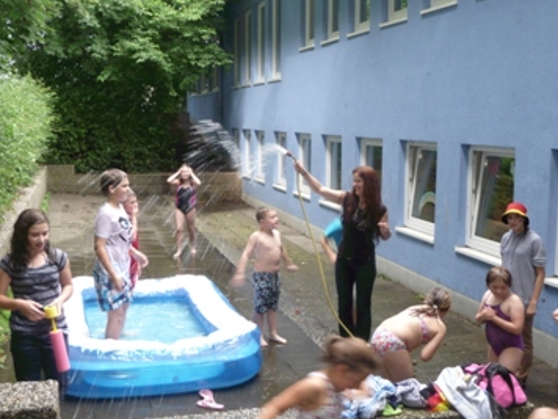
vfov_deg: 32.2
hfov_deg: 42.1
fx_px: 725
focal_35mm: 45
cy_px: 226
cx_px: 288
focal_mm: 6.7
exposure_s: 1/30
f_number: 3.9
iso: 100
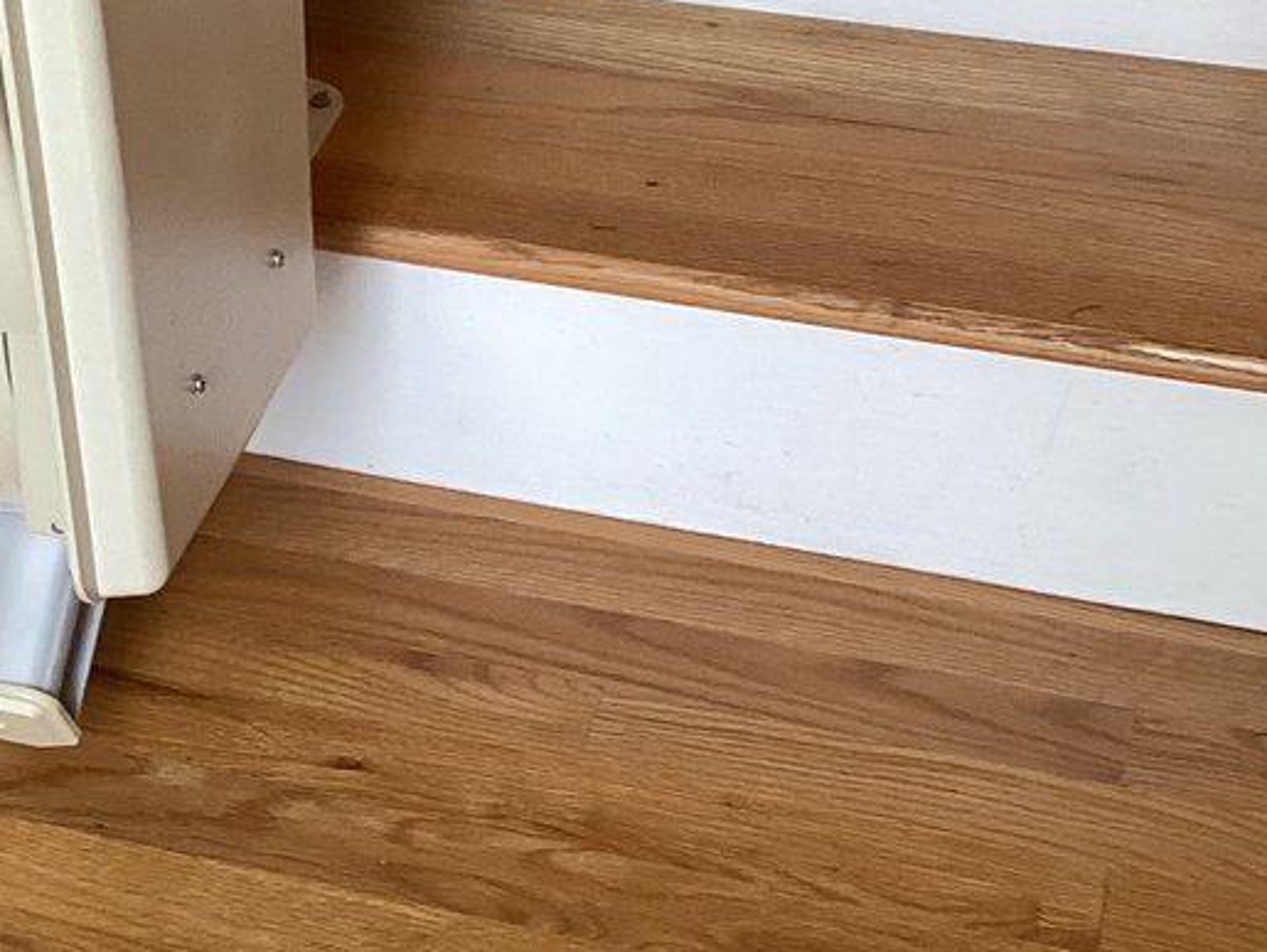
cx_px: 159
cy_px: -439
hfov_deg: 21.1
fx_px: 3333
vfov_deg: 15.2
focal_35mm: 91
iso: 160
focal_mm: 3.3
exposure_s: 1/50
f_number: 2.4
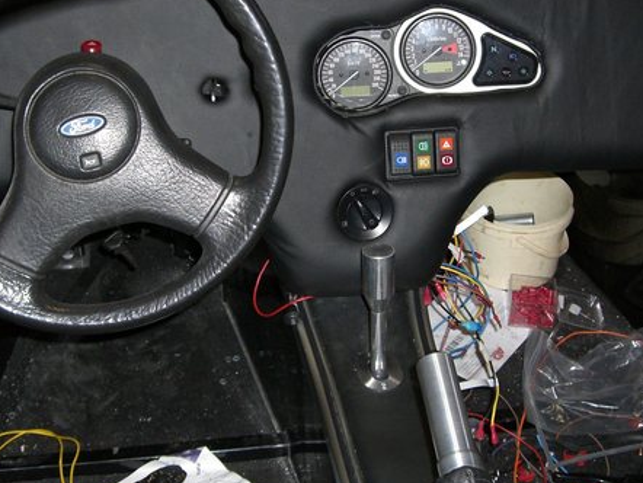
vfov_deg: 26.5
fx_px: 1022
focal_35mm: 55
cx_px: 326
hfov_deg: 34.9
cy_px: 199
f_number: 2.7
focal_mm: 6.2
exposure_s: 1/60
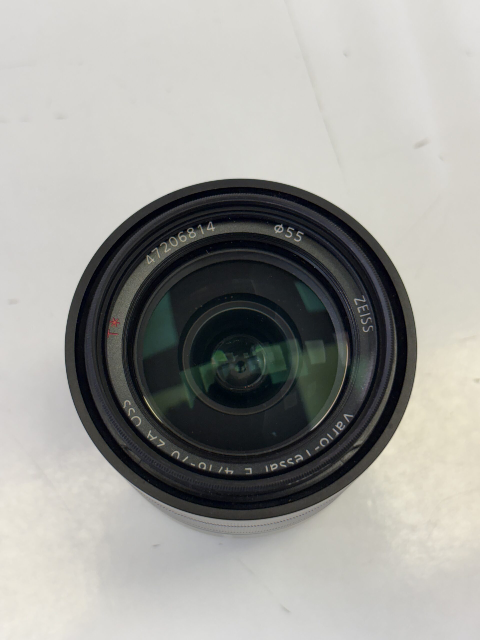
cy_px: 320
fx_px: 961
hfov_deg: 28.0
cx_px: 240
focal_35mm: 52
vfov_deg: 36.8
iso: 64
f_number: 1.6
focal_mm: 5.96
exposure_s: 1/100
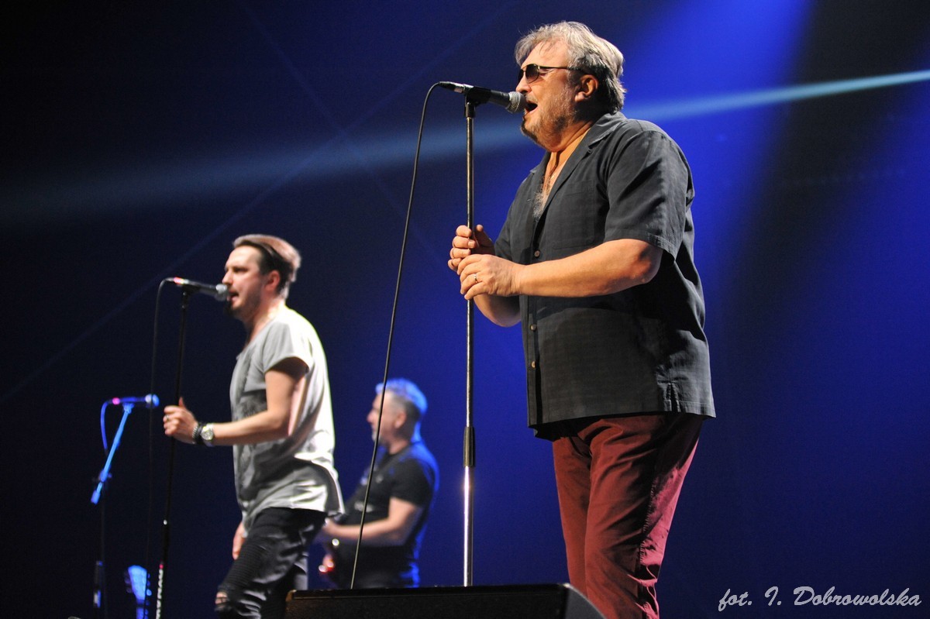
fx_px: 2066
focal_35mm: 80
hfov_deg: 25.4
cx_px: 465
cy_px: 310
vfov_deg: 17.0
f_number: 2.8
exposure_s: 1/320
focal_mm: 80
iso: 3200
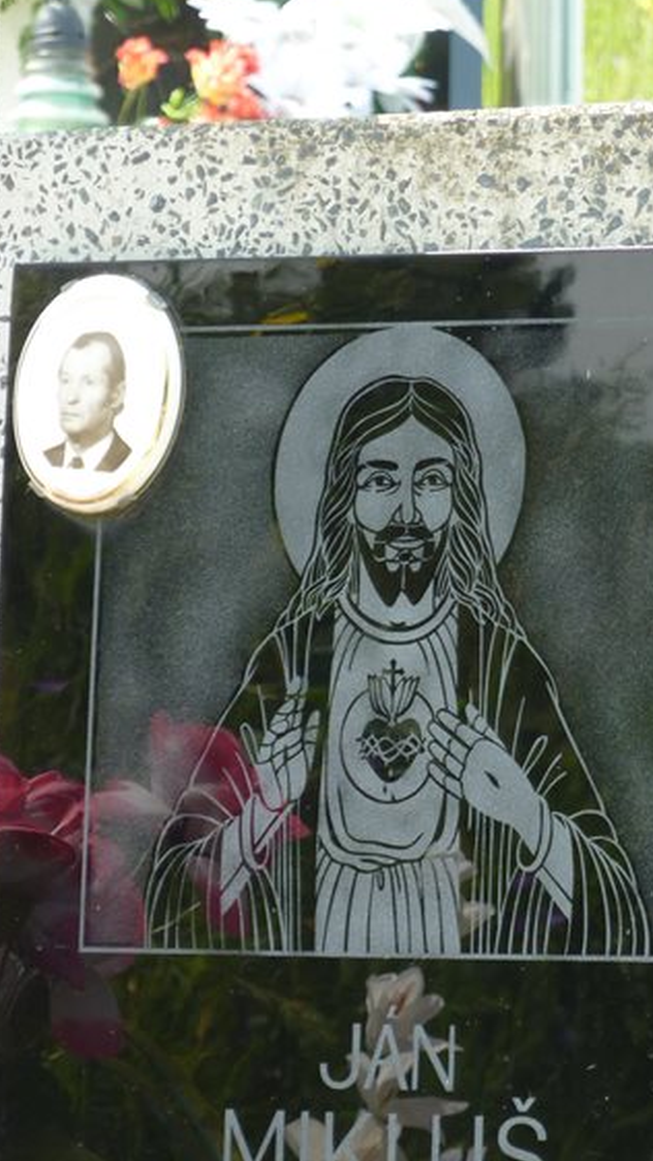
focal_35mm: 304
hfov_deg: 4.0
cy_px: 766
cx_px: 473
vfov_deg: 7.1
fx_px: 9361
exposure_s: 1/100
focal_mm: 32.1
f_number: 4.5
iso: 80
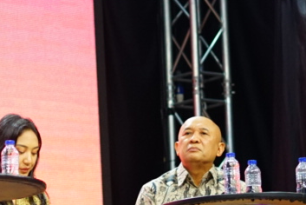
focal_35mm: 229
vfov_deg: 6.0
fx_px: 1948
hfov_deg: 8.9
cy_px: 81
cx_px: -68
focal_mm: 50
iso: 1000
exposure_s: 1/250
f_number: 1.8
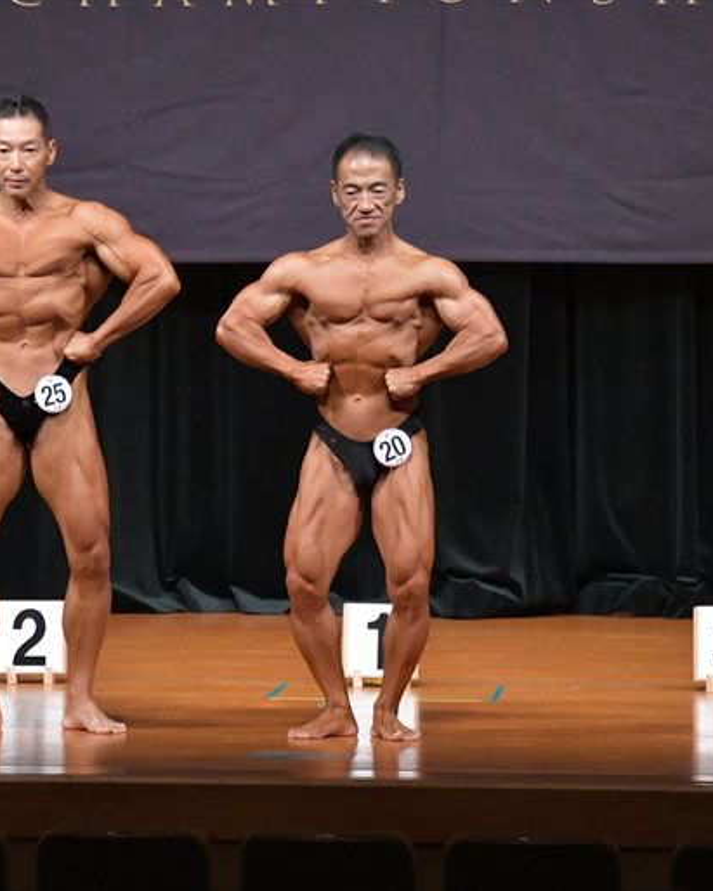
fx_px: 8100
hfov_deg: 5.0
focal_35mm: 307
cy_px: 446
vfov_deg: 6.3
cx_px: 86
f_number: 5.6
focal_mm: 145
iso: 6400
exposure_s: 1/400
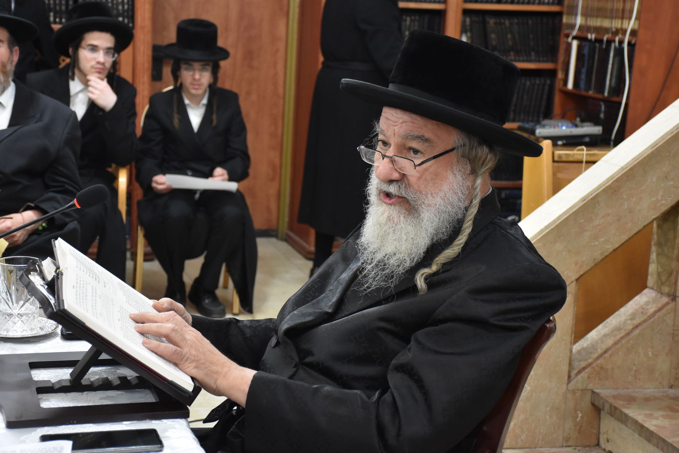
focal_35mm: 72
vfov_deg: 18.9
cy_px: 226
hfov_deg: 28.1
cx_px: 340
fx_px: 1358
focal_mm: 48
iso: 1600
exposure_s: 1/125
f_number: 5.6
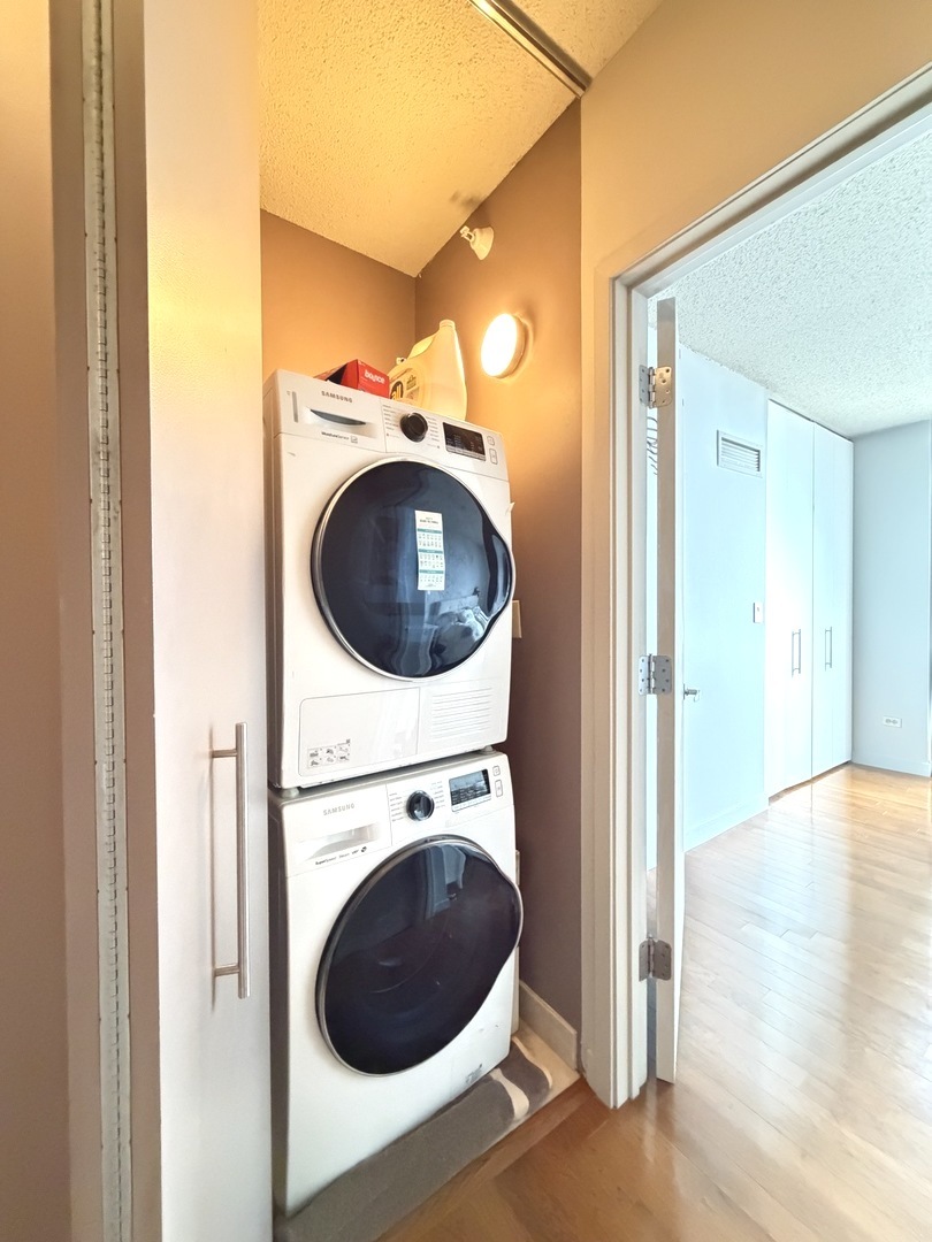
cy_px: 621
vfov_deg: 102.1
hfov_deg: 85.7
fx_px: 503
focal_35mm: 14
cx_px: 466
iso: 1250
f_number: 2.2
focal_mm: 2.22
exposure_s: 1/30
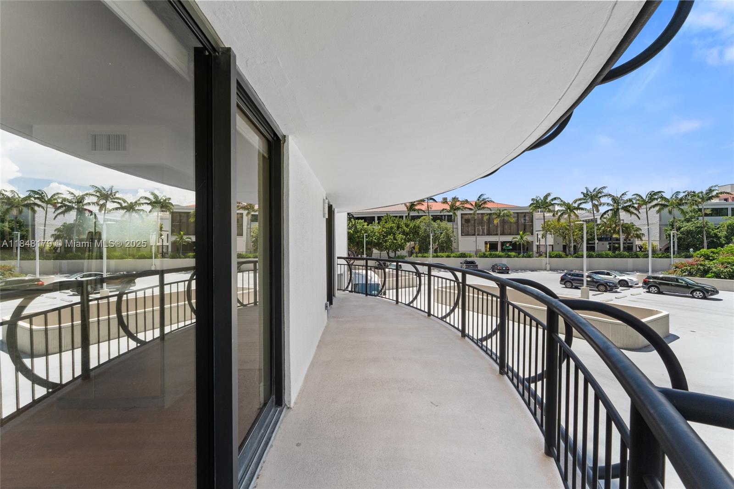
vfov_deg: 81.2
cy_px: 244
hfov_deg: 104.3
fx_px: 285
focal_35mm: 14
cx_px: 367
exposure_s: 1/125
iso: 500
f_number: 9
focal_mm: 14
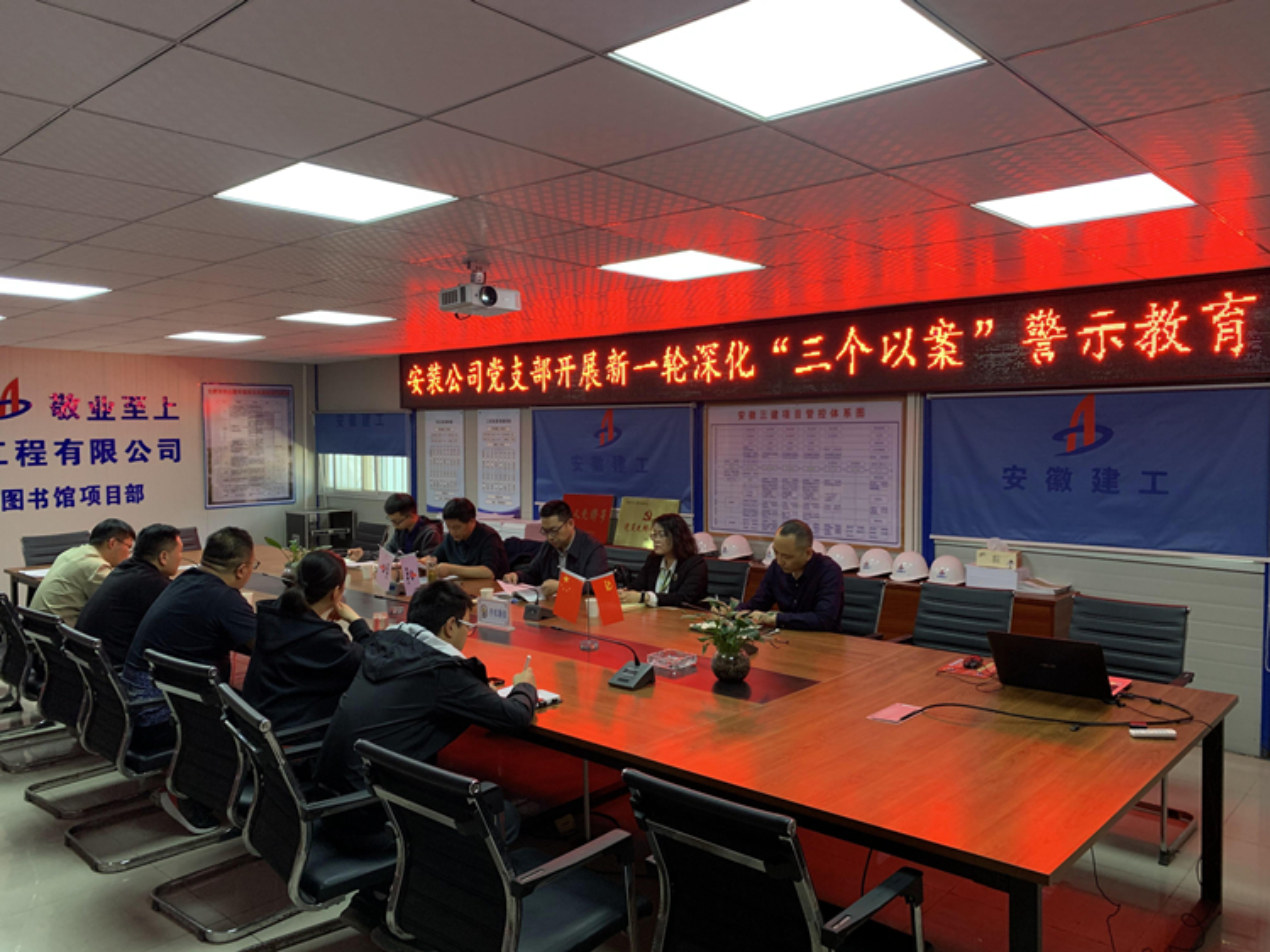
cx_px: 635
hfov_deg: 67.3
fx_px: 954
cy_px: 476
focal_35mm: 26
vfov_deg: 53.0
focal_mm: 4.25
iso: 160
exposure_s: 1/56
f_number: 1.8
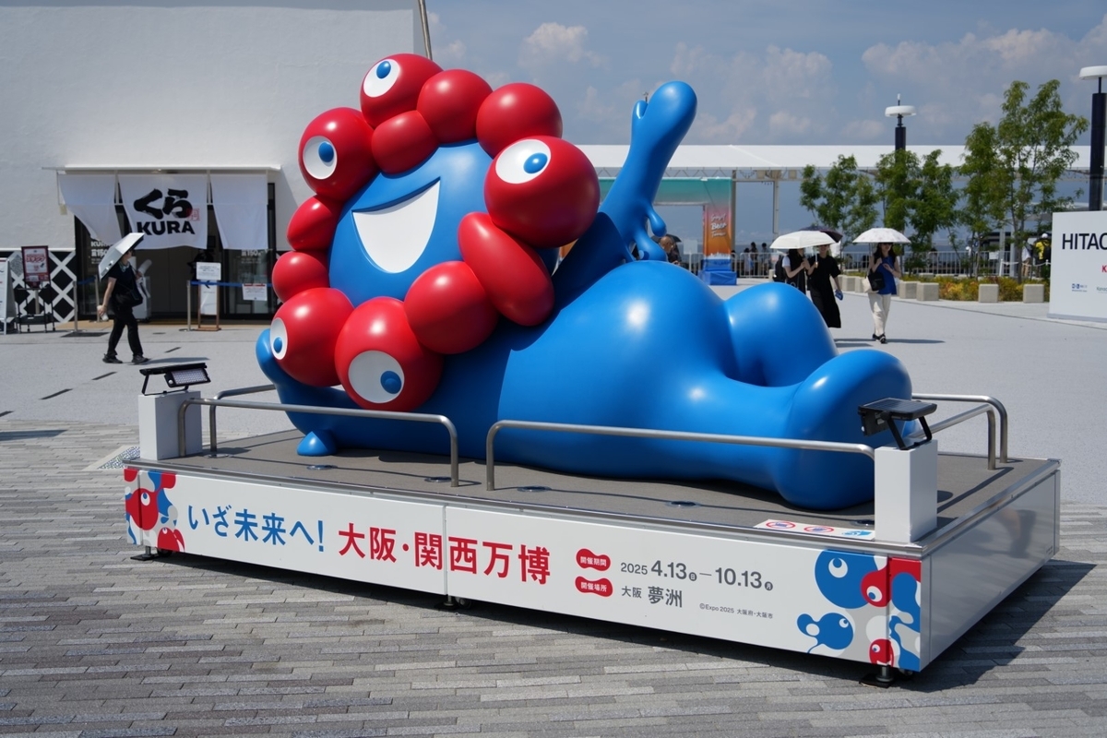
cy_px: 369
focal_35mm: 39
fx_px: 1199
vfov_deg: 34.2
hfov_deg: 49.6
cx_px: 554
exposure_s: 1/1600
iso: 100
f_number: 4.5
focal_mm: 39
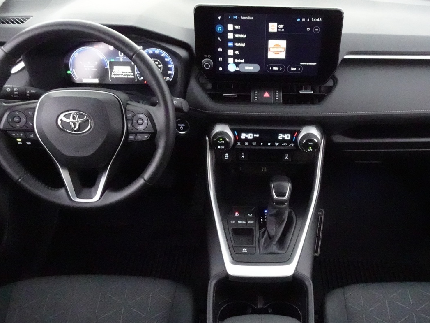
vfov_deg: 42.8
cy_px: 192
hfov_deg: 54.9
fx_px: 410
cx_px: 262
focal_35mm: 33
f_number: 3.5
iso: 3200
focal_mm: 4.25
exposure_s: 1/20
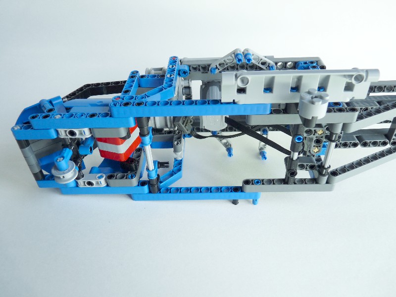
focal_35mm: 27
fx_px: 309
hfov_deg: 65.3
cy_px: 148
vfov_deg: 51.4
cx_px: 198
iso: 100
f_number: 2.8
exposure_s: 1/30
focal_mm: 4.8
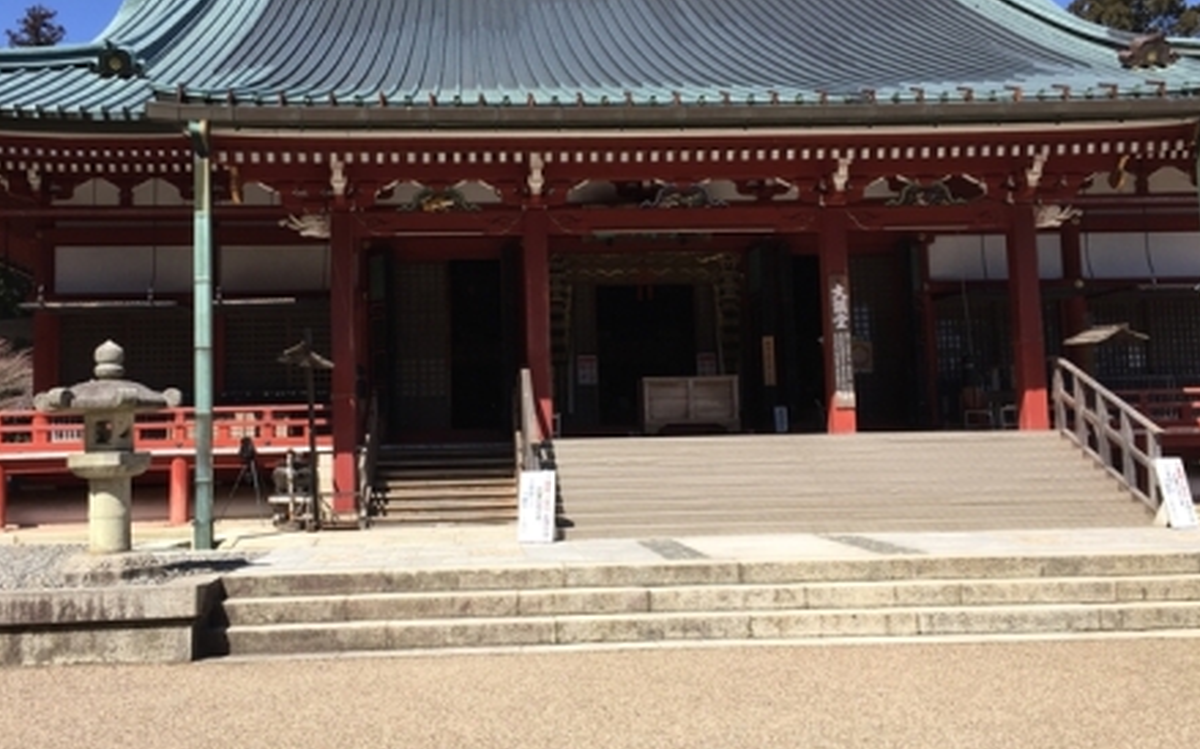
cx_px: 528
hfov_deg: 55.2
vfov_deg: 36.2
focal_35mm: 35
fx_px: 1144
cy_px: 362
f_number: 2.2
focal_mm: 4.15
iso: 32
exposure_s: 1/1464
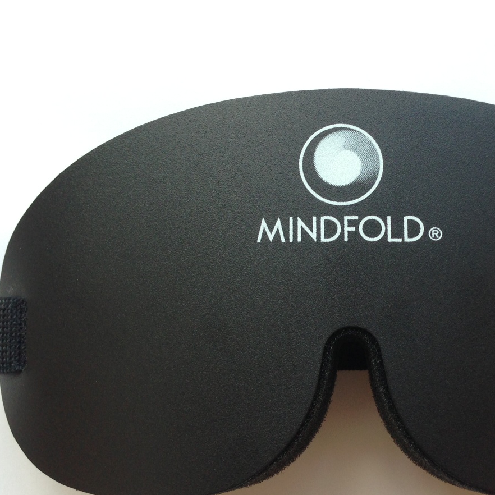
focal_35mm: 54
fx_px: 874
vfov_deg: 31.6
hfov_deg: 31.3
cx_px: 348
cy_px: 292
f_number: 2.4
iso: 64
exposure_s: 1/60
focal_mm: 4.13
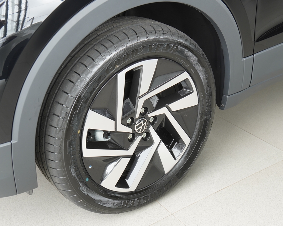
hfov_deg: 32.5
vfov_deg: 26.2
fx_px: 486
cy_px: 114
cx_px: 145
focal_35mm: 58
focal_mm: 34
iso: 200
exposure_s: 1/60
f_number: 4
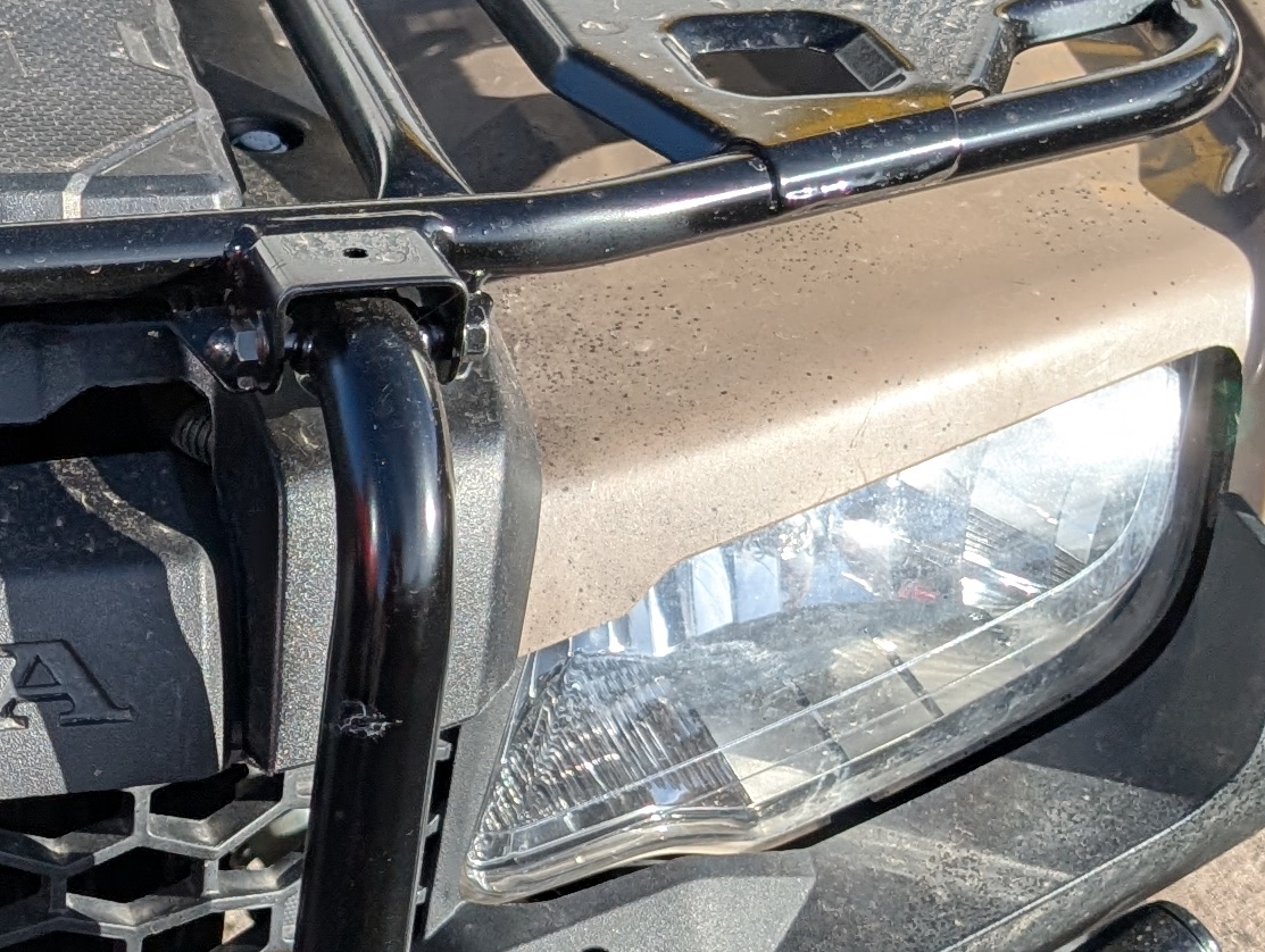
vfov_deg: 16.8
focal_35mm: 88
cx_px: -463
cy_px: 592
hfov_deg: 20.0
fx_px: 3220
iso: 19
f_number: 1.68
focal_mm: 6.9
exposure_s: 1/763
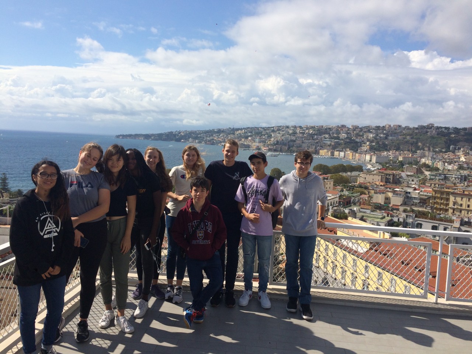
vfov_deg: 48.2
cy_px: 177
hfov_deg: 61.7
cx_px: 236
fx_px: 395
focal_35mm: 29
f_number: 2.2
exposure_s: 1/3425
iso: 32
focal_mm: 4.15
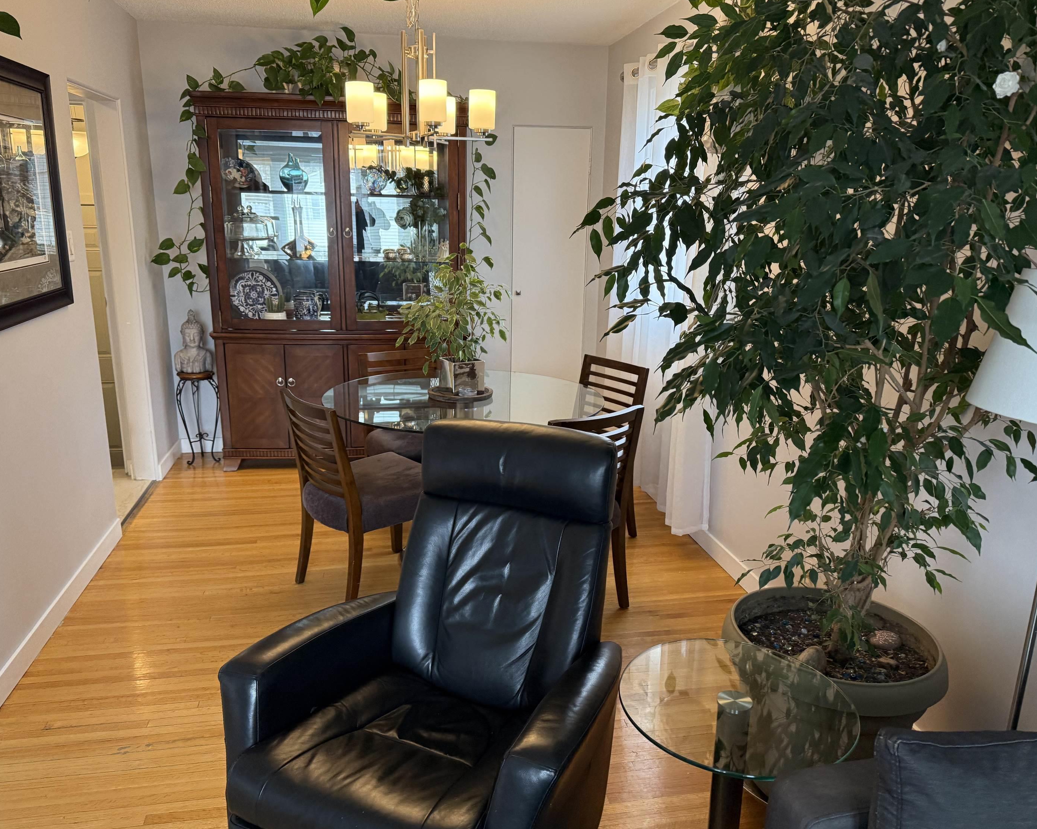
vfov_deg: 54.9
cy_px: 416
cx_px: 508
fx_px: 798
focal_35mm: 26
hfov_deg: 66.0
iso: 250
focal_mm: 6.76
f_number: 1.78
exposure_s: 1/120
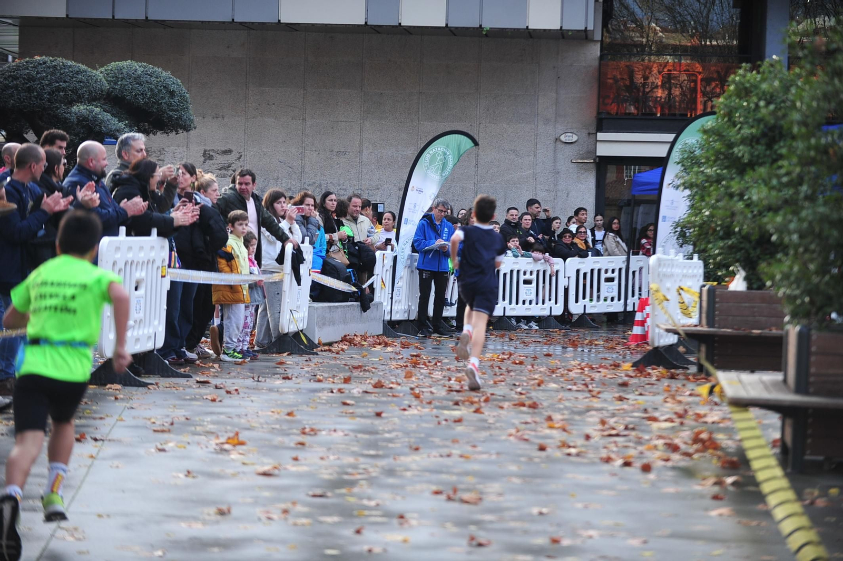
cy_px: 280
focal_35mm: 110
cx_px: 422
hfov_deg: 18.6
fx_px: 2574
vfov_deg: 12.4
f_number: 2.8
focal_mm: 110
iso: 500
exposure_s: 1/800
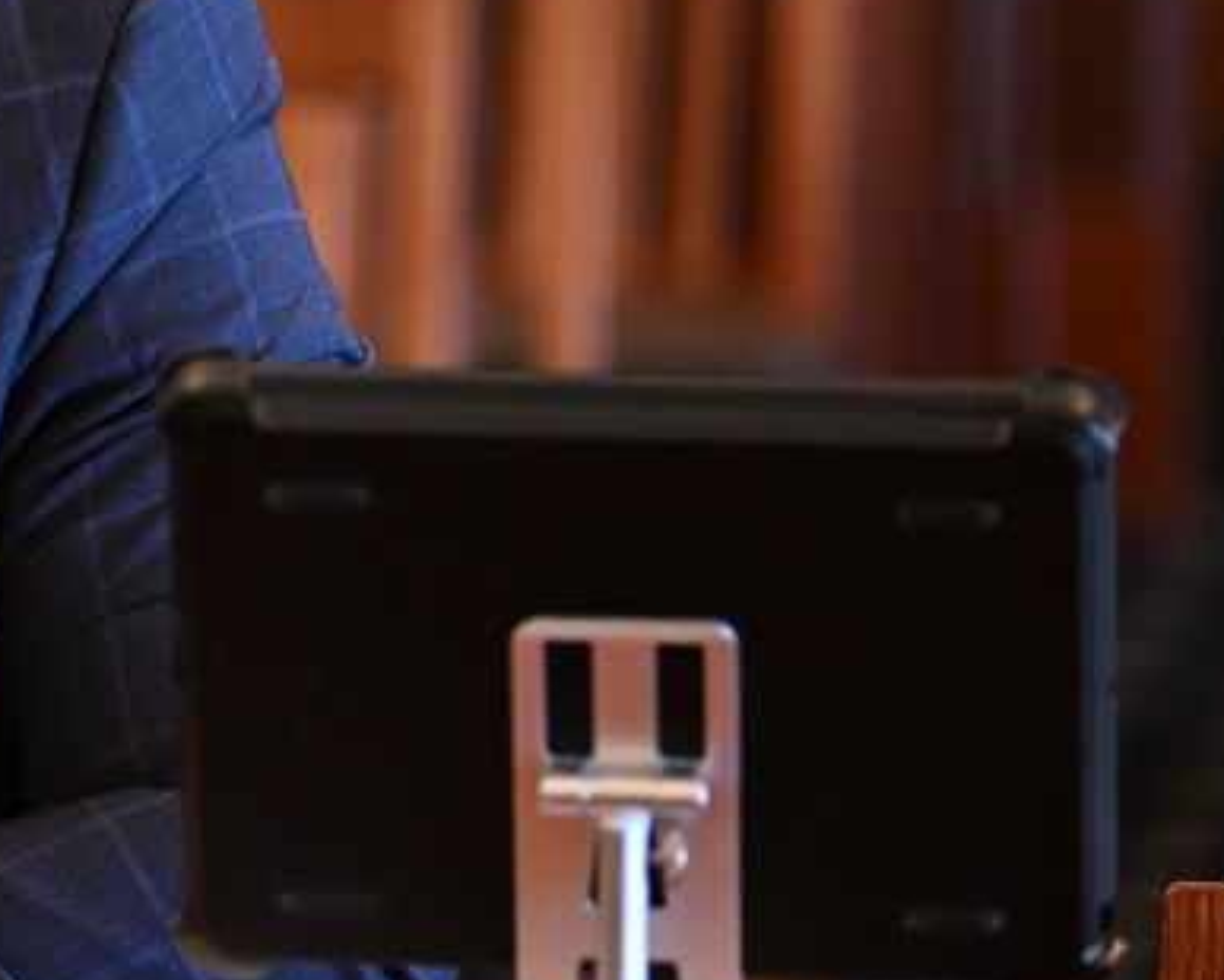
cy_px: 260
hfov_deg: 4.4
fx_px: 15871
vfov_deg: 3.5
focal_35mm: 438
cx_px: -631
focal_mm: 150
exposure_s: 1/250
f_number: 2.8
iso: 3200
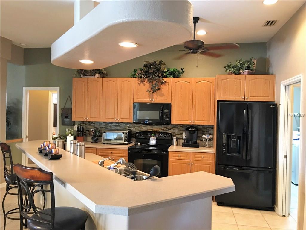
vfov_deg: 48.2
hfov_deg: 61.7
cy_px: 115
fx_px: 256
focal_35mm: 29
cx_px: 153
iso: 80
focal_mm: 4.15
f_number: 2.2
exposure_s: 1/8
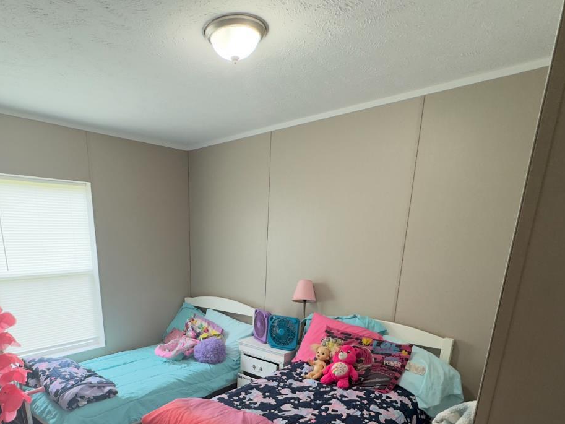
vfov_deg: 54.3
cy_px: 347
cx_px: 215
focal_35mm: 23
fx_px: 375
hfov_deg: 72.8
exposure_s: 1/60
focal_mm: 2.22
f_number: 2.2
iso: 200
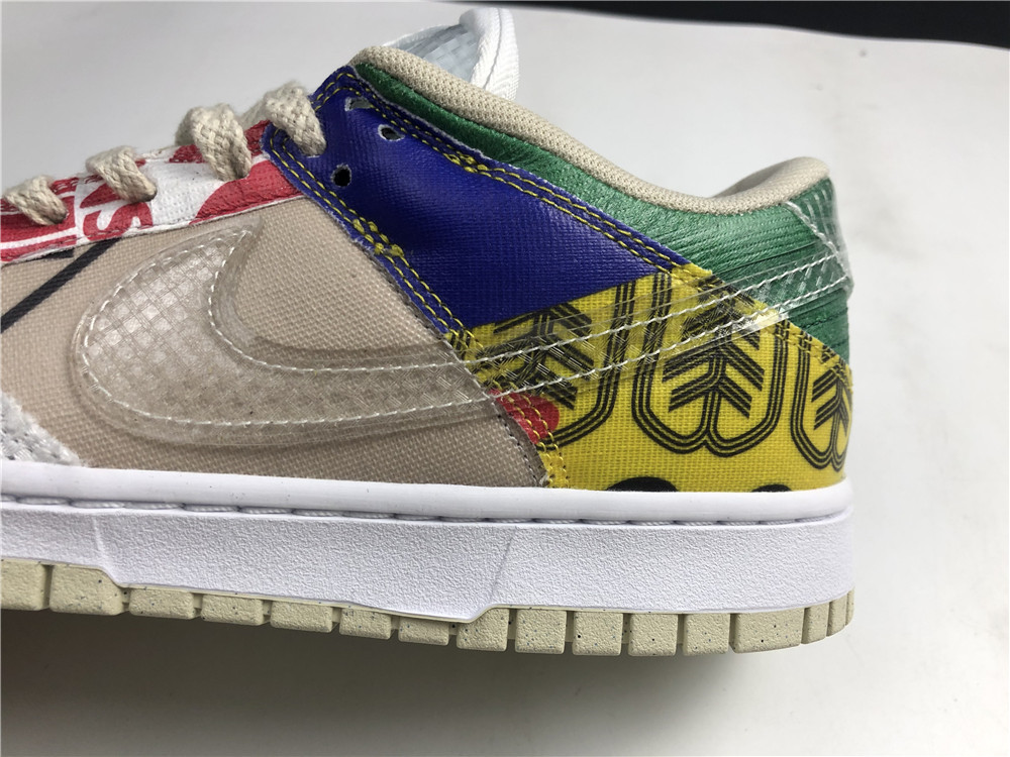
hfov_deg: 63.4
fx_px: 817
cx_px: 505
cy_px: 378
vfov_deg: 49.7
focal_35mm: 28
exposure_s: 1/100
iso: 40
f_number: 1.8
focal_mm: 4
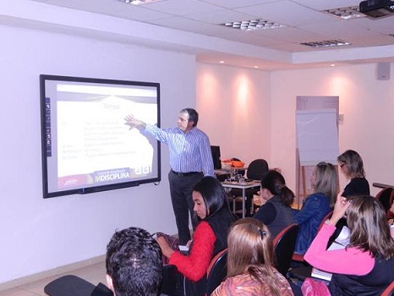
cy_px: 151
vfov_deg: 32.2
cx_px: 207
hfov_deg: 42.0
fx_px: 512
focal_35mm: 45
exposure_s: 1/30
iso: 400
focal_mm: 7.3
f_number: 3.5
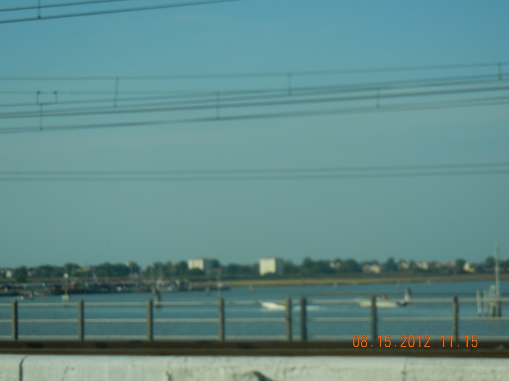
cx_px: 254
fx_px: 1500
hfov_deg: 19.3
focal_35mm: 102
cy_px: 190
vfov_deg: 14.5
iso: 160
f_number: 4.5
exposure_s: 1/910
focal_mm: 18.3
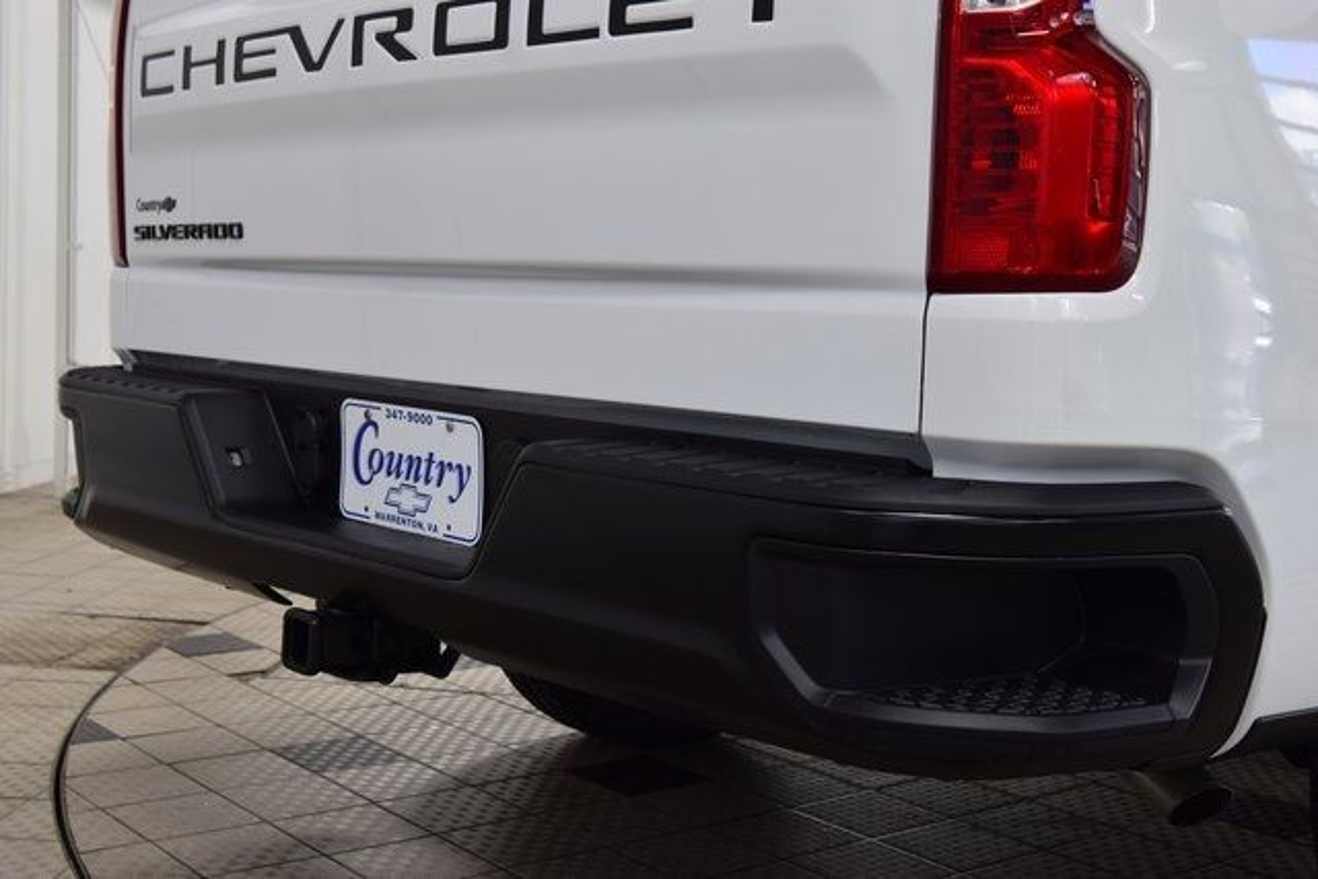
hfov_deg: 38.9
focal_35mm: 51
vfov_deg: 26.5
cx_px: 659
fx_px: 1867
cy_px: 440
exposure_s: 1/20
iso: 400
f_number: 6.3
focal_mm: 34
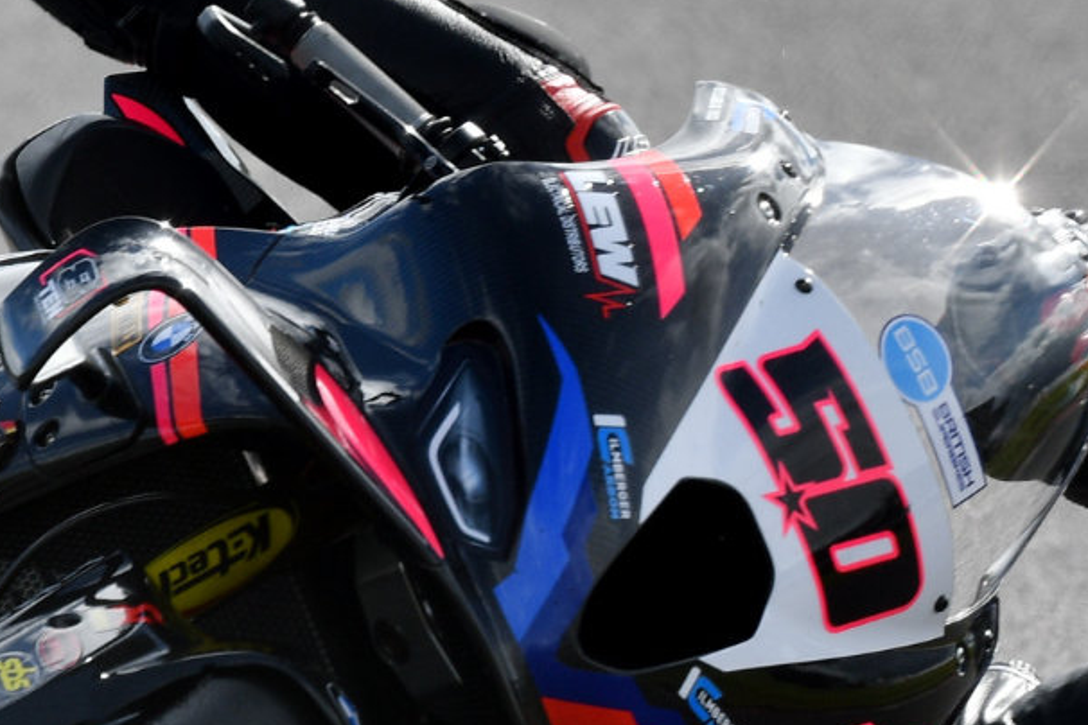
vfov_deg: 0.6
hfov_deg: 0.8
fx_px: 74794
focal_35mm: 2475
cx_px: 162
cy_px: 652
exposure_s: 1/1250
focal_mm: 500
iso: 160
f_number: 5.6
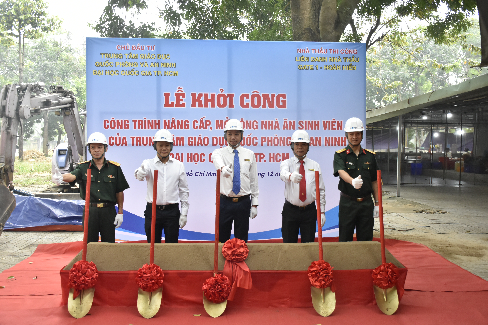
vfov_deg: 40.0
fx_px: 447
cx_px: 244
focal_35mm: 33
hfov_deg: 57.2
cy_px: 162
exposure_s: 1/200
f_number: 3.5
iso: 1600
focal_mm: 22
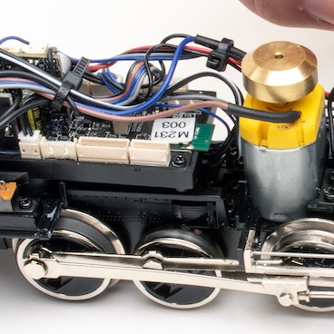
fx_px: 1587
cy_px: 157
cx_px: 399
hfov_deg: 11.8
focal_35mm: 145
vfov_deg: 12.0
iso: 100
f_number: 29
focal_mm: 35
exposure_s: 1/60
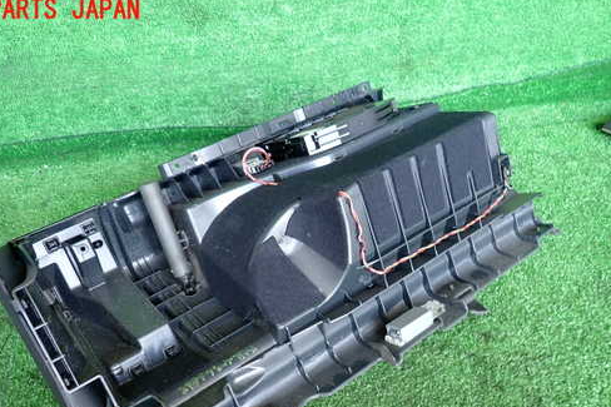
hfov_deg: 58.7
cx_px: 288
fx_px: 543
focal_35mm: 32
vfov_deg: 40.5
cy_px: 277
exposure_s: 1/30
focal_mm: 4.5
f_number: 2
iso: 200
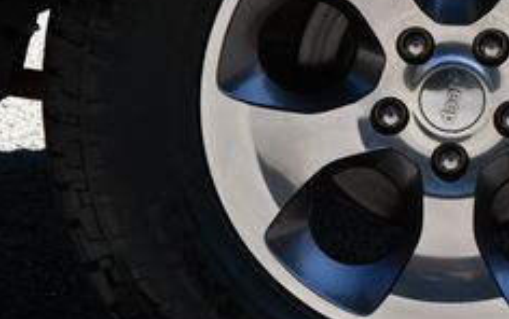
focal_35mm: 381
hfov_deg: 5.5
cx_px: 442
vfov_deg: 3.5
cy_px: 82
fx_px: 5290
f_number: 8
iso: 180
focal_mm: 92
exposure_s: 1/250
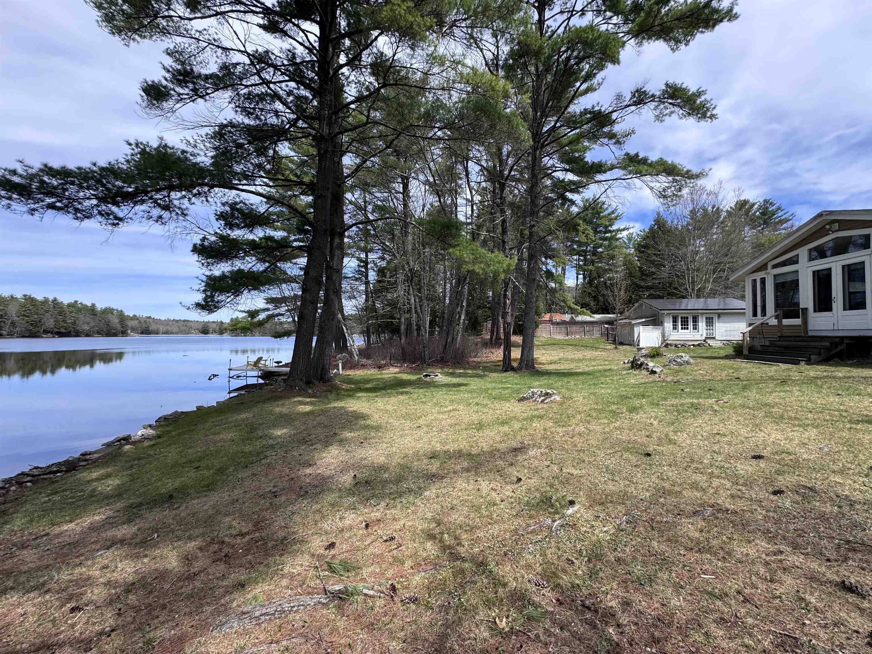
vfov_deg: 85.7
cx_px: 436
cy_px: 327
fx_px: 353
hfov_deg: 102.1
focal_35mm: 14
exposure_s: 1/713
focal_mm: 2.22
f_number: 2.2
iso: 50
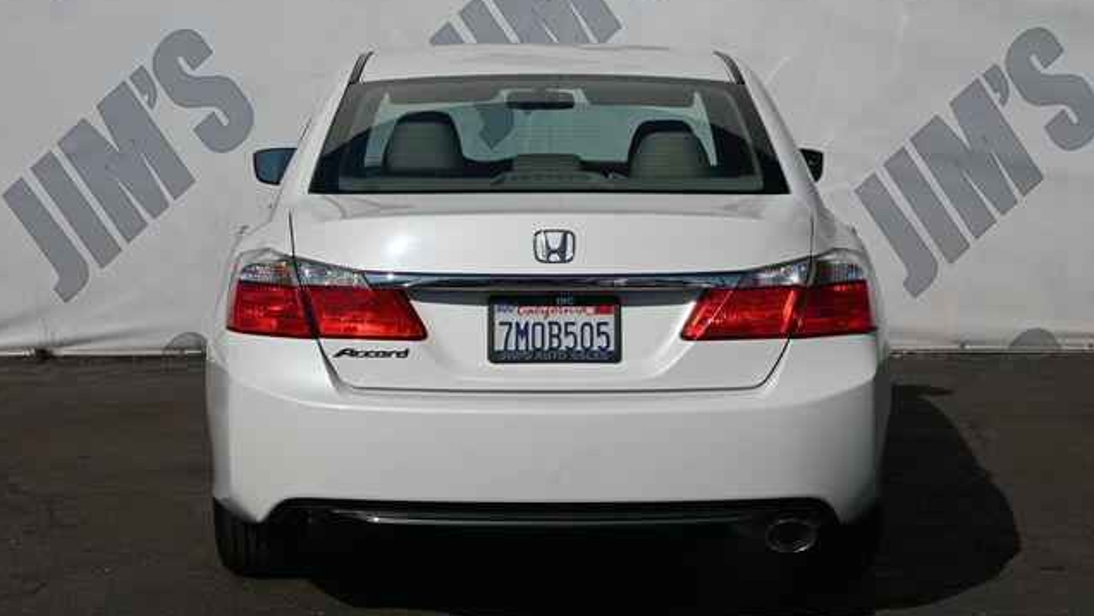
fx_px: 2292
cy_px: 272
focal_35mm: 79
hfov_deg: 26.8
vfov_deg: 15.3
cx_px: 545
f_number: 8
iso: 100
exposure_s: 1/500
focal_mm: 50
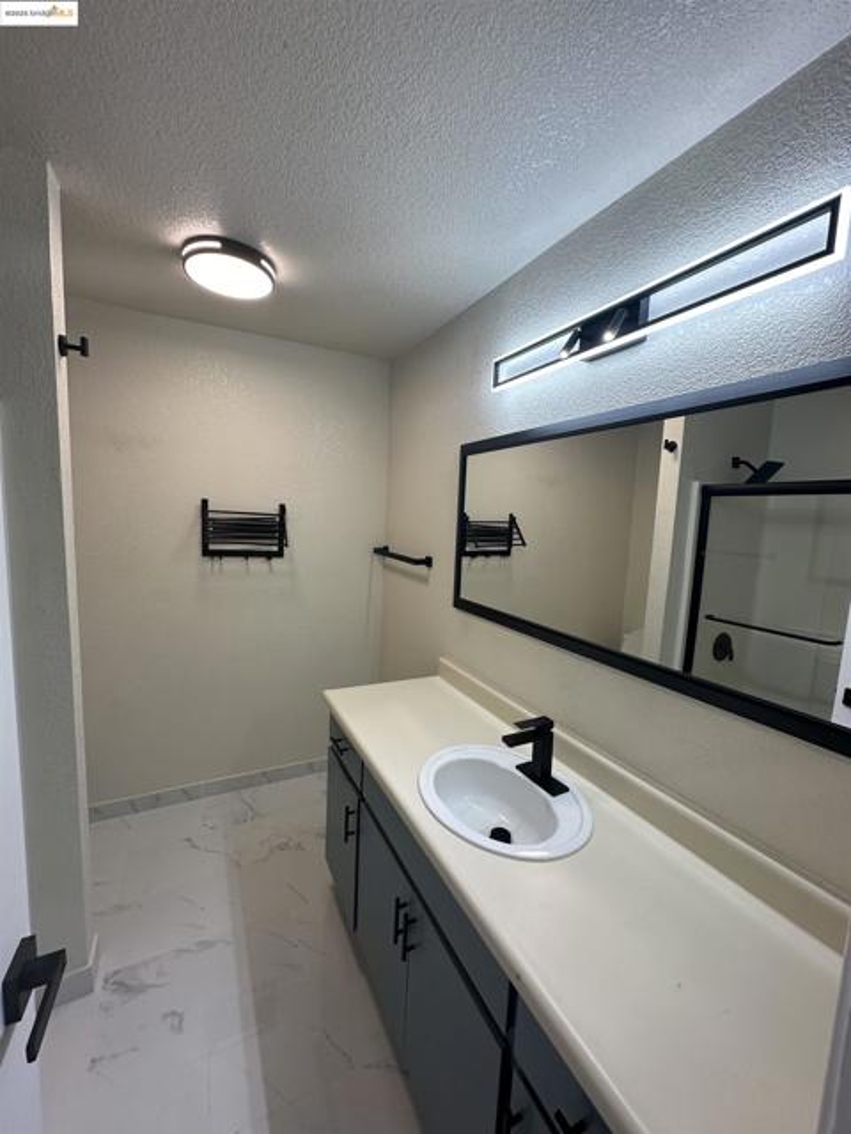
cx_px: 426
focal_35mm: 14
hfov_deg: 85.7
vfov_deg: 102.1
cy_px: 567
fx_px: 459
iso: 80
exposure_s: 1/120
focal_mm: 2.22
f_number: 2.2
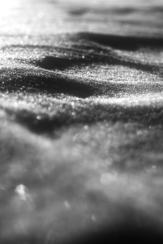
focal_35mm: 90
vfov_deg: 22.6
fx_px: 609
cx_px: 82
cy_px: 122
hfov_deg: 15.2
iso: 100
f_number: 5.6
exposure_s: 1/1000
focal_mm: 60
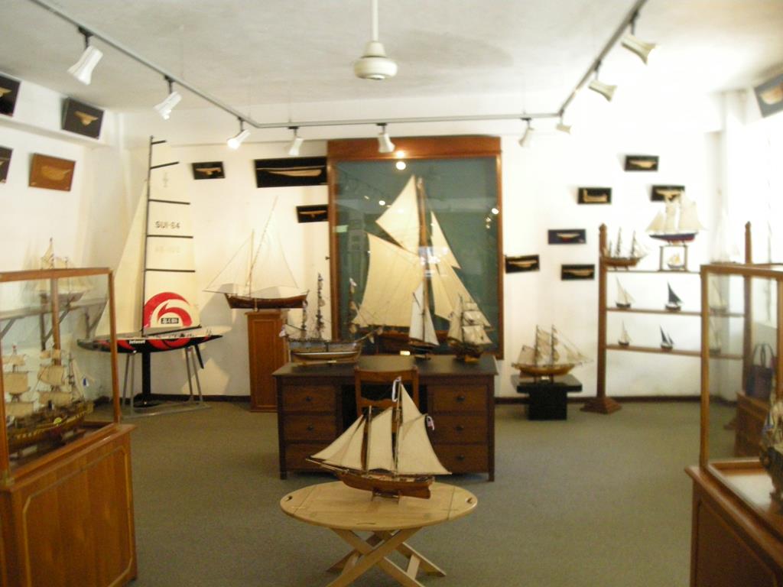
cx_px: 392
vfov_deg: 40.7
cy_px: 294
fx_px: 792
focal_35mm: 35
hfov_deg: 52.6
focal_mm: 5.7
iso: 400
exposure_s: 1/19.4
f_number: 2.8
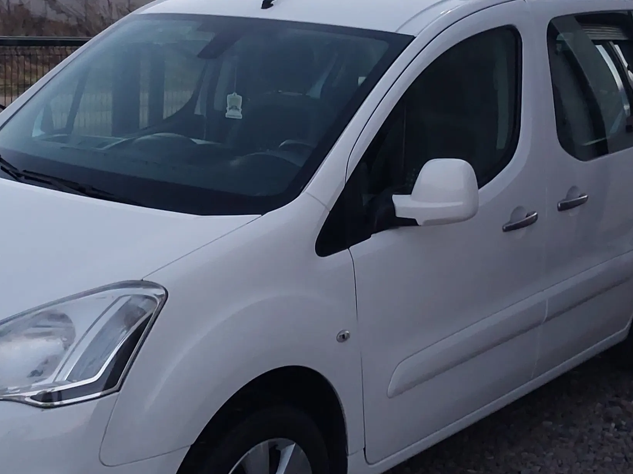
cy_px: 210
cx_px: 333
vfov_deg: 21.0
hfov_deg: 27.8
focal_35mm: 70
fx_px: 1280
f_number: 1.8
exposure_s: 1/50
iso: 250
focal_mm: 4.6
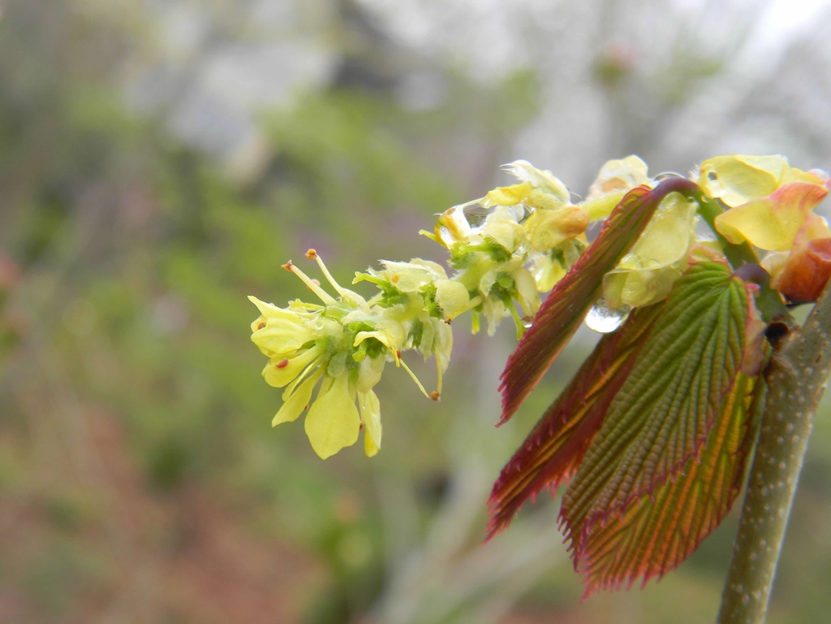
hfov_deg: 38.2
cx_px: 416
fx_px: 1200
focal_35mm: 50
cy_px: 312
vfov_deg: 29.1
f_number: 4.3
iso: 80
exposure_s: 1/132
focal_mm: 12.2
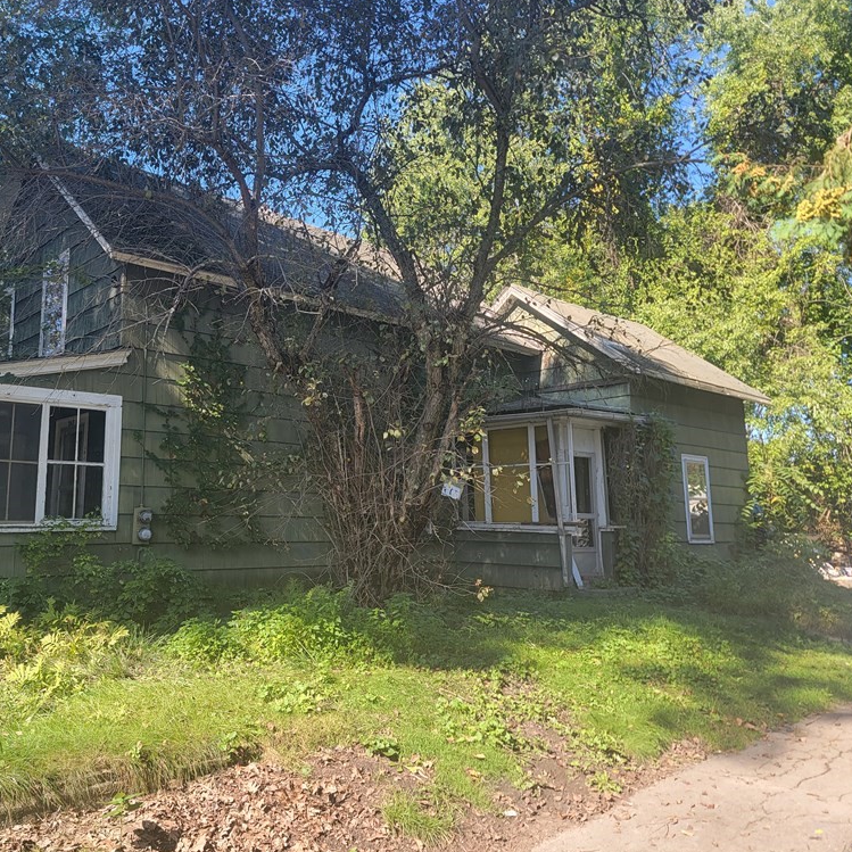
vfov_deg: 55.6
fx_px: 808
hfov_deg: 54.8
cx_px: 303
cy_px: 422
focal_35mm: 29
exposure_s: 1/183
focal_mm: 6.7
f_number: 1.8
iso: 16
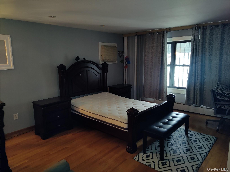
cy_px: 86
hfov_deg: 65.3
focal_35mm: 27
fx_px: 179
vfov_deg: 51.4
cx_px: 115
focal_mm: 4.71
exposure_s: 1/20
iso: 271
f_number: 1.79
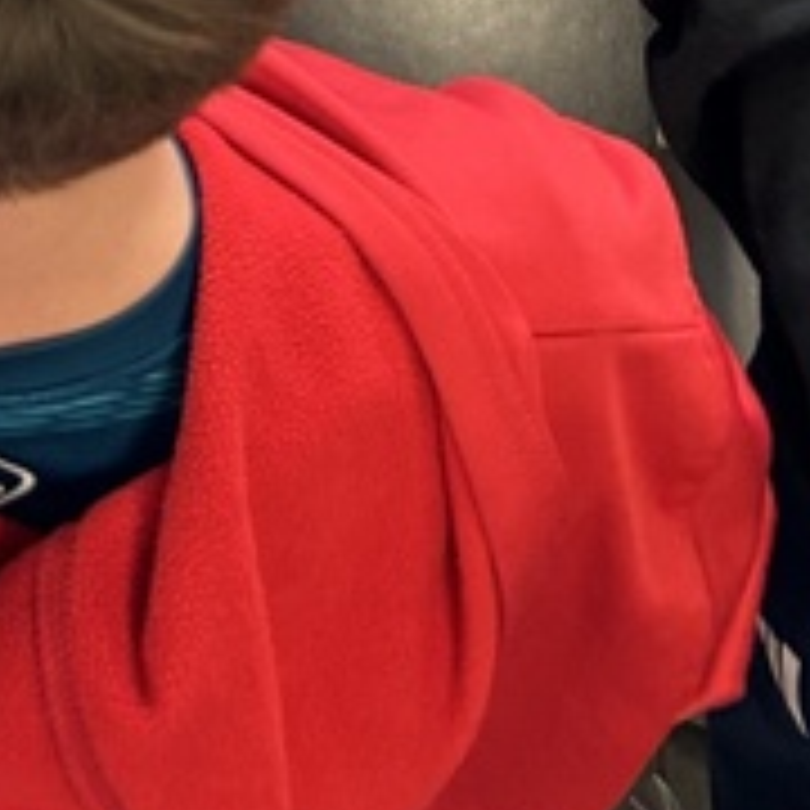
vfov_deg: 11.0
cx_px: -50
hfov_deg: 13.1
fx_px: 3468
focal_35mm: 131
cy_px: -1210
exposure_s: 1/60
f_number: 1.5
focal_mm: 5.7
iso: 125
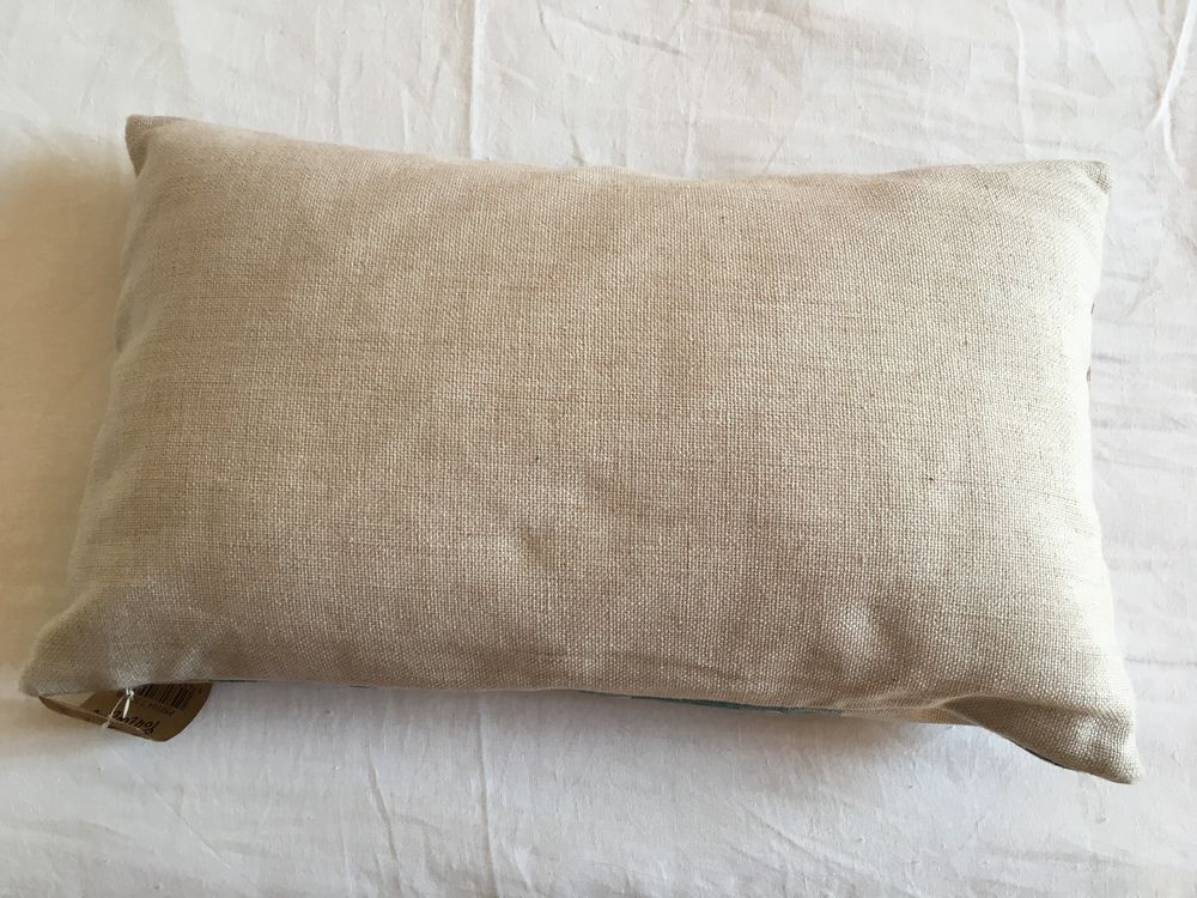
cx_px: 598
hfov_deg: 61.7
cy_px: 449
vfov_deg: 48.2
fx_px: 1003
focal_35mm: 29
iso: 32
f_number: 2.2
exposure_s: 1/33
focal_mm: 4.15
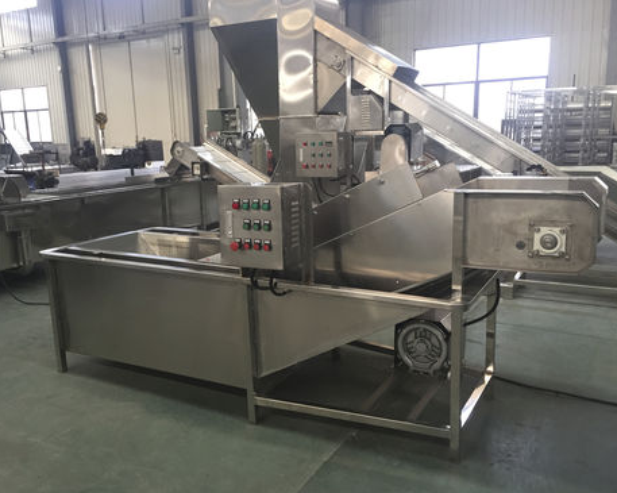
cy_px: 252
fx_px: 566
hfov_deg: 57.2
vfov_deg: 47.1
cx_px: 289
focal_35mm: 31
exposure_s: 1/33
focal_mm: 4.15
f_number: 2.2
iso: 64
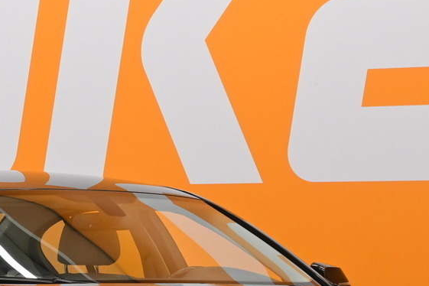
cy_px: 249
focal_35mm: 208
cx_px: 99
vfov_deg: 6.6
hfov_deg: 9.9
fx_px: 2478
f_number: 9
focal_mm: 48
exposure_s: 1/60
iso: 1250
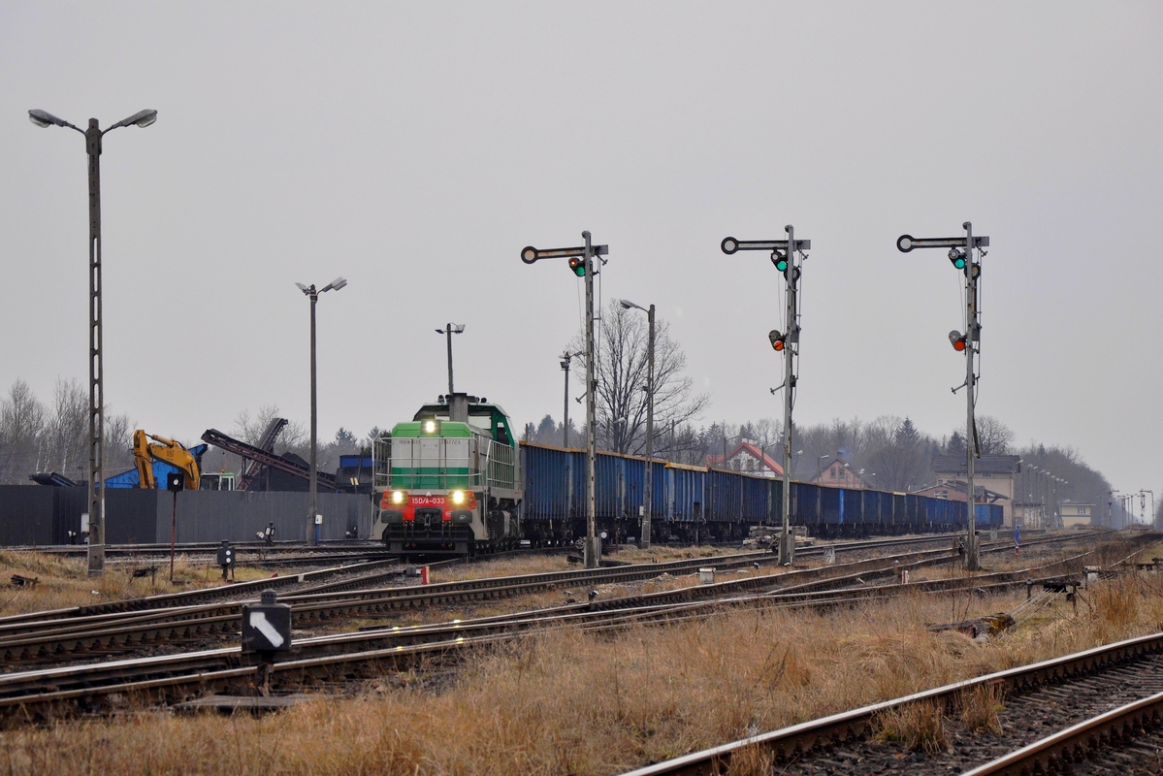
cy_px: 388
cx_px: 582
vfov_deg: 12.2
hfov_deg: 18.2
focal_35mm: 112
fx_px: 3635
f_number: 6.3
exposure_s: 1/200
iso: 320
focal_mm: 75
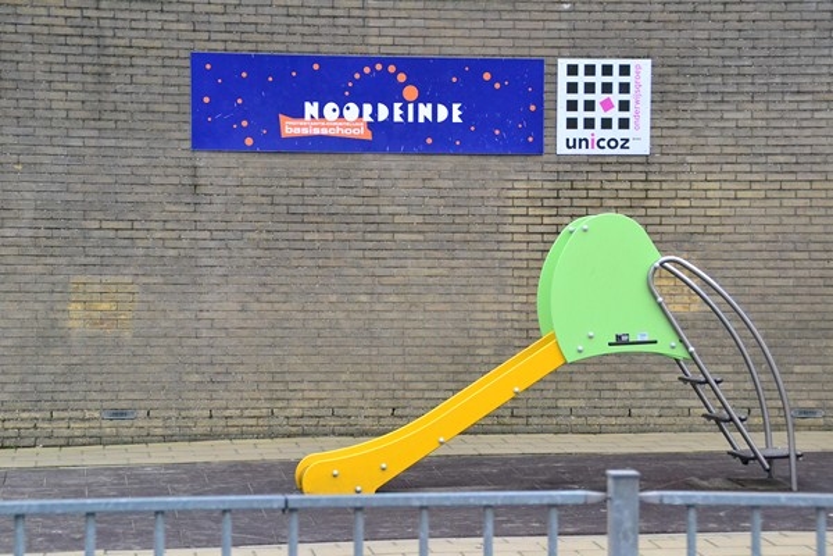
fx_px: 2360
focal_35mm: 102
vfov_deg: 13.4
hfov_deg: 20.0
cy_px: 278
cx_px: 416
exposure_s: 1/1250
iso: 3200
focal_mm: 68
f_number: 9
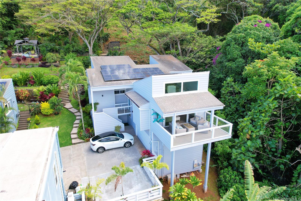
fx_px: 184
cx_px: 150
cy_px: 100
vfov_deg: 57.2
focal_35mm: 22
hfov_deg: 78.6
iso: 110
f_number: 2.8
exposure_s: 1/320
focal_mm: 8.38
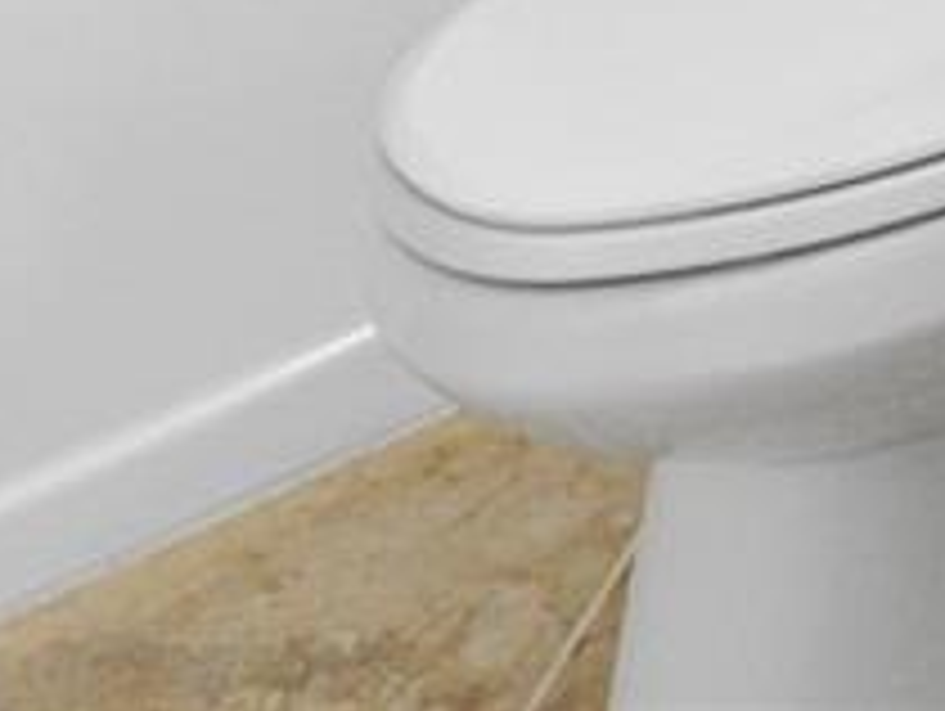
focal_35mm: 117
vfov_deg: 9.1
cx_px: 2187
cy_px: -1688
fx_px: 3198
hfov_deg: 13.1
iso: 400
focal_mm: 16
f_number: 8
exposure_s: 1/10
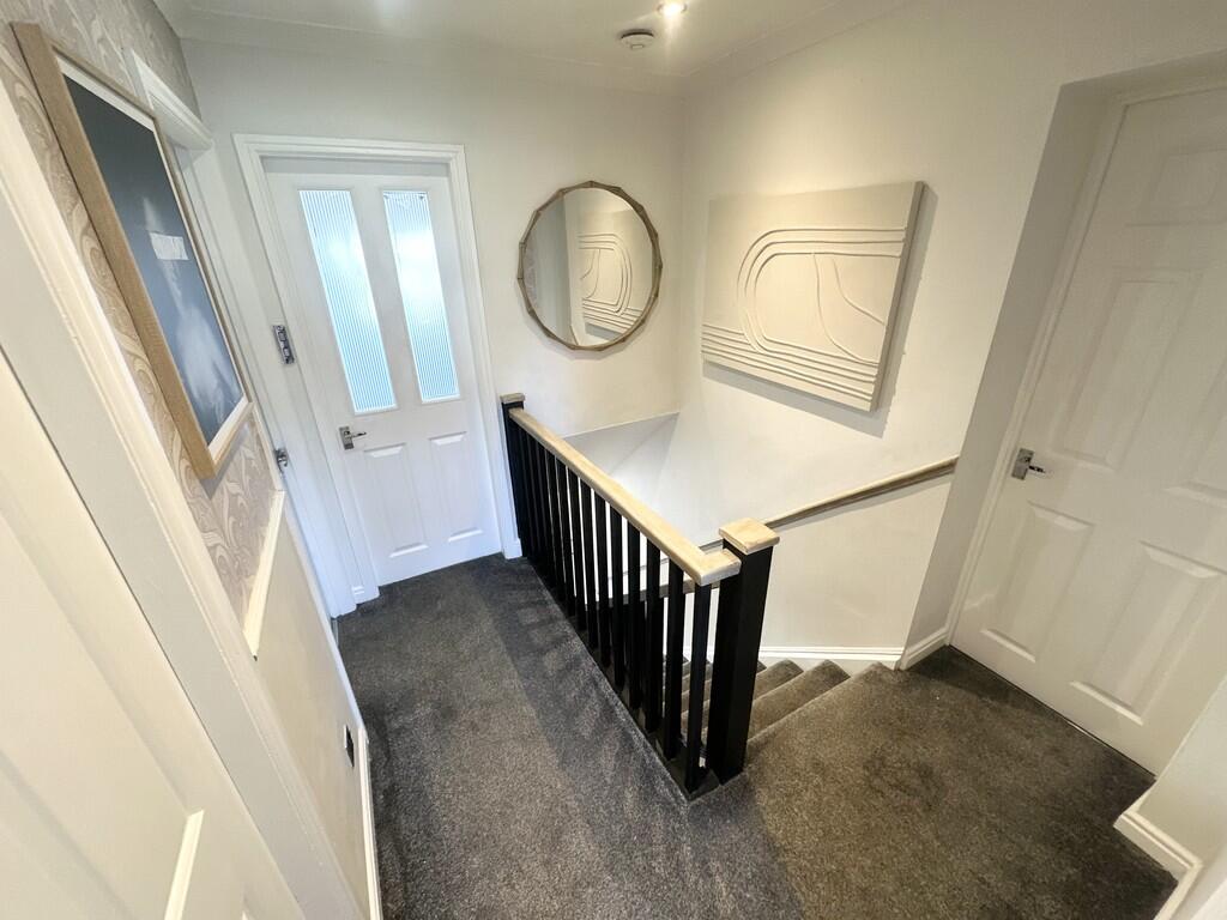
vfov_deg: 85.7
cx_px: 614
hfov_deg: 102.1
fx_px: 496
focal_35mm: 14
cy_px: 460
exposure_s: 1/50
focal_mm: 2.22
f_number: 2.2
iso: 200
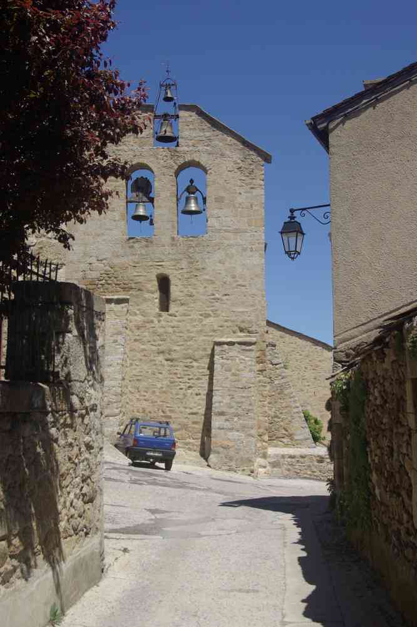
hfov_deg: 31.8
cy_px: 314
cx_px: 208
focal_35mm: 42
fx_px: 731
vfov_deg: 46.4
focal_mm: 28
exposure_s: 1/250
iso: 100
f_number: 8
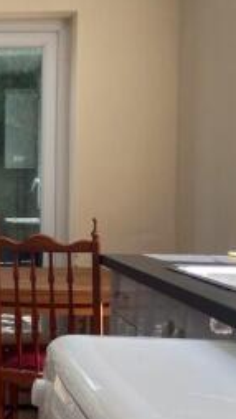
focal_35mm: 65
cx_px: -110
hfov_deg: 16.9
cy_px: 237
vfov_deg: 32.3
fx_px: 723
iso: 32
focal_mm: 4.25
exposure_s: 1/120
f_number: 1.8
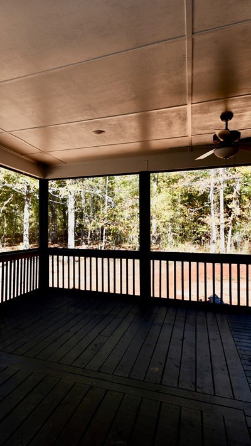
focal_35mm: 24
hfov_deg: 45.9
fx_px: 284
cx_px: 60
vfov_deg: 76.3
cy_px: 221
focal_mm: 10
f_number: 5.6
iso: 125
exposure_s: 1/125
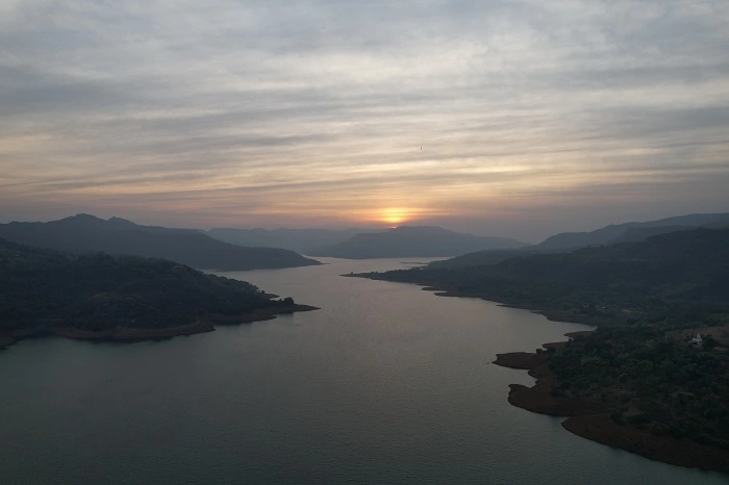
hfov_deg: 78.6
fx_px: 445
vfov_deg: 57.2
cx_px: 364
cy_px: 242
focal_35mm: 22
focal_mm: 8.38
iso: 100
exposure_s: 1/320
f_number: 2.8
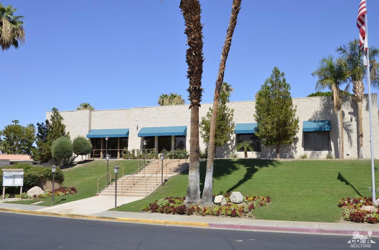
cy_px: 125
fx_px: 378
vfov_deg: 36.7
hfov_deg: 53.3
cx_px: 190
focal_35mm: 36
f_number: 9
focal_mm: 24
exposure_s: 1/320
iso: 100
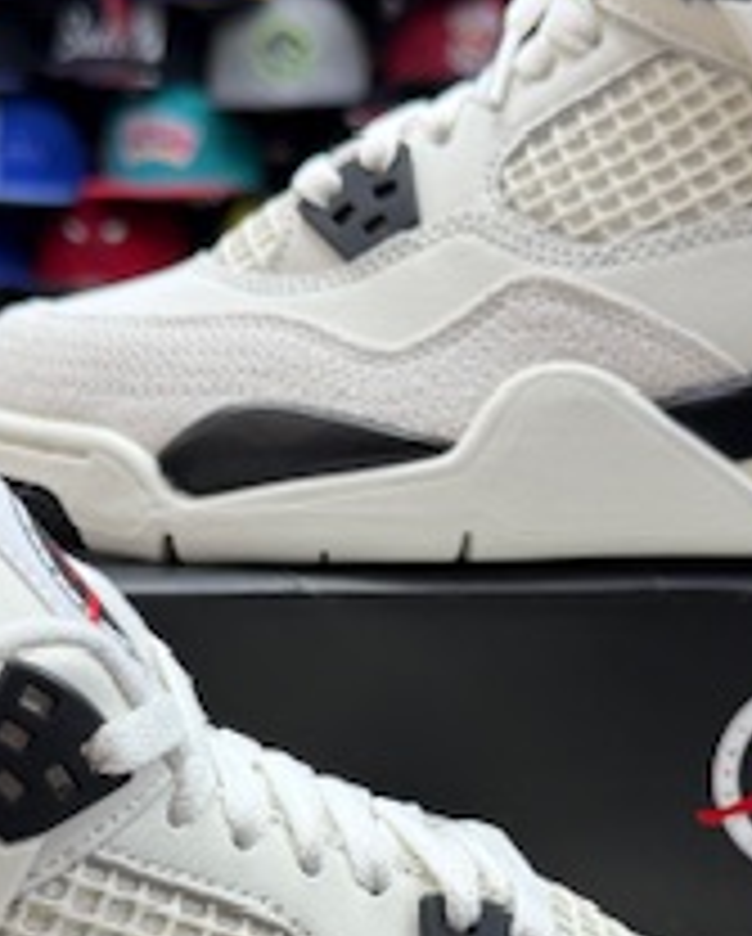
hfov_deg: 21.3
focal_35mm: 72
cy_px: 819
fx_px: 1999
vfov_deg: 25.6
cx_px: 315
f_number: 1.78
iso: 50
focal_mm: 6.76
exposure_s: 1/100
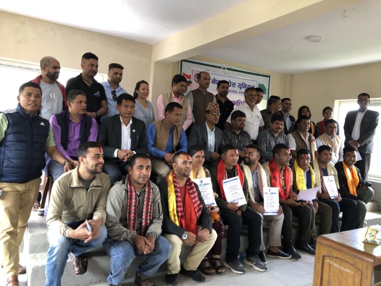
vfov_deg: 49.8
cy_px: 143
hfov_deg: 63.4
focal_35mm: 28
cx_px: 190
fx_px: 308
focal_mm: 3.99
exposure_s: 1/17
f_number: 1.8
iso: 40
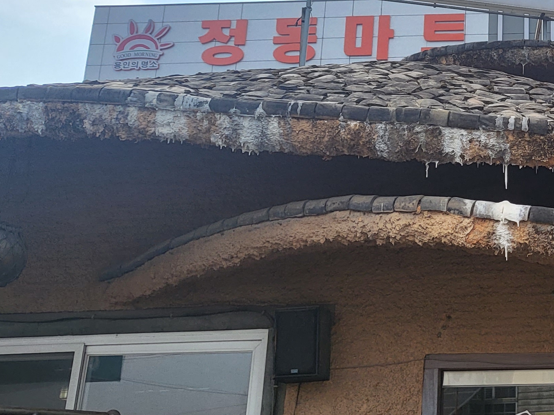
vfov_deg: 22.9
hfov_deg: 27.4
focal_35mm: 64
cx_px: 625
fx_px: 1024
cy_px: 155
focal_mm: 4.25
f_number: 1.8
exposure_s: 1/2621
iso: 50
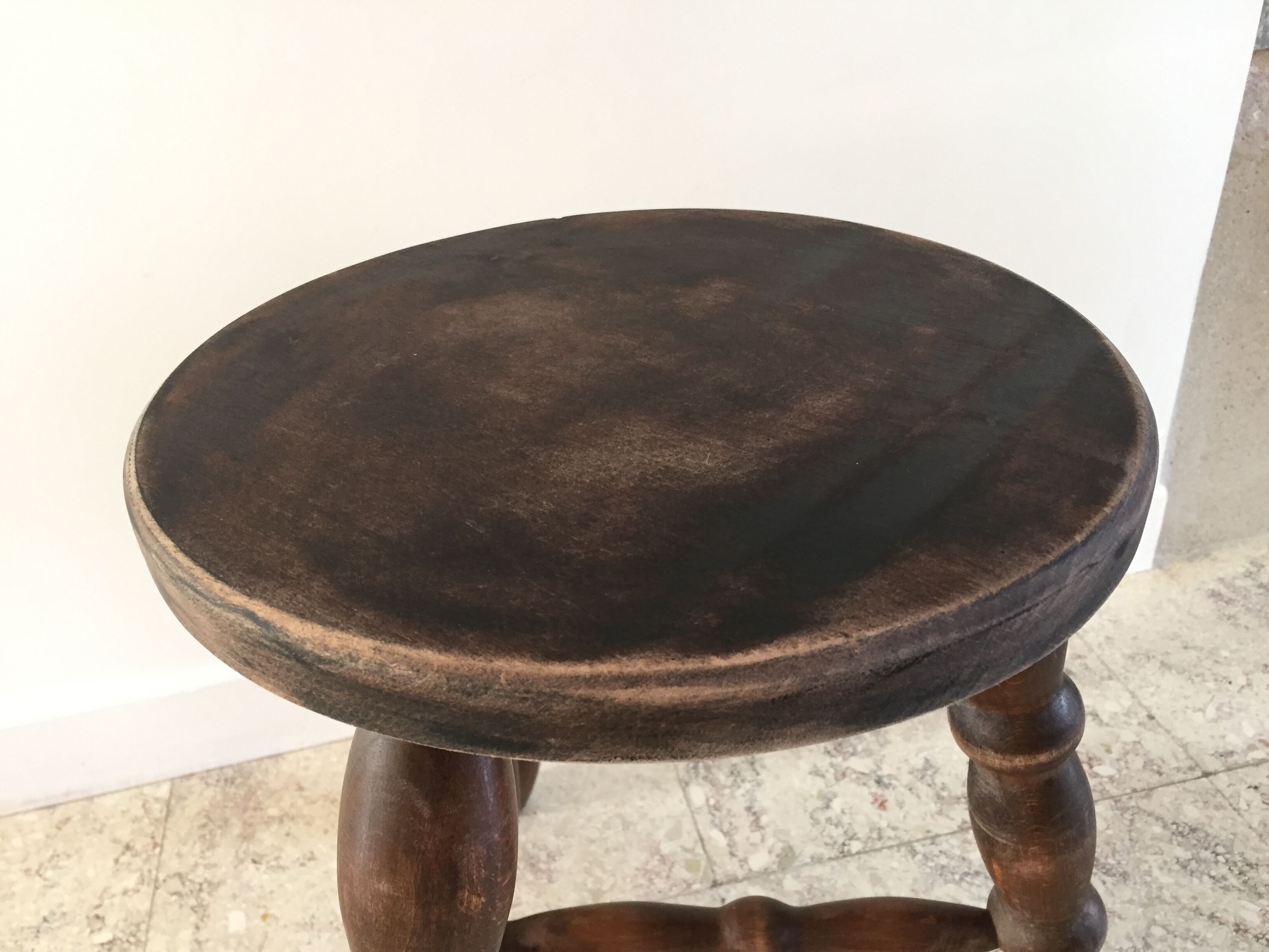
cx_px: 634
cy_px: 476
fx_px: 1063
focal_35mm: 29
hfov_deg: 61.7
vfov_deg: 48.2
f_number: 2.2
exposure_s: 1/33
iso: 160
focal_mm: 4.15
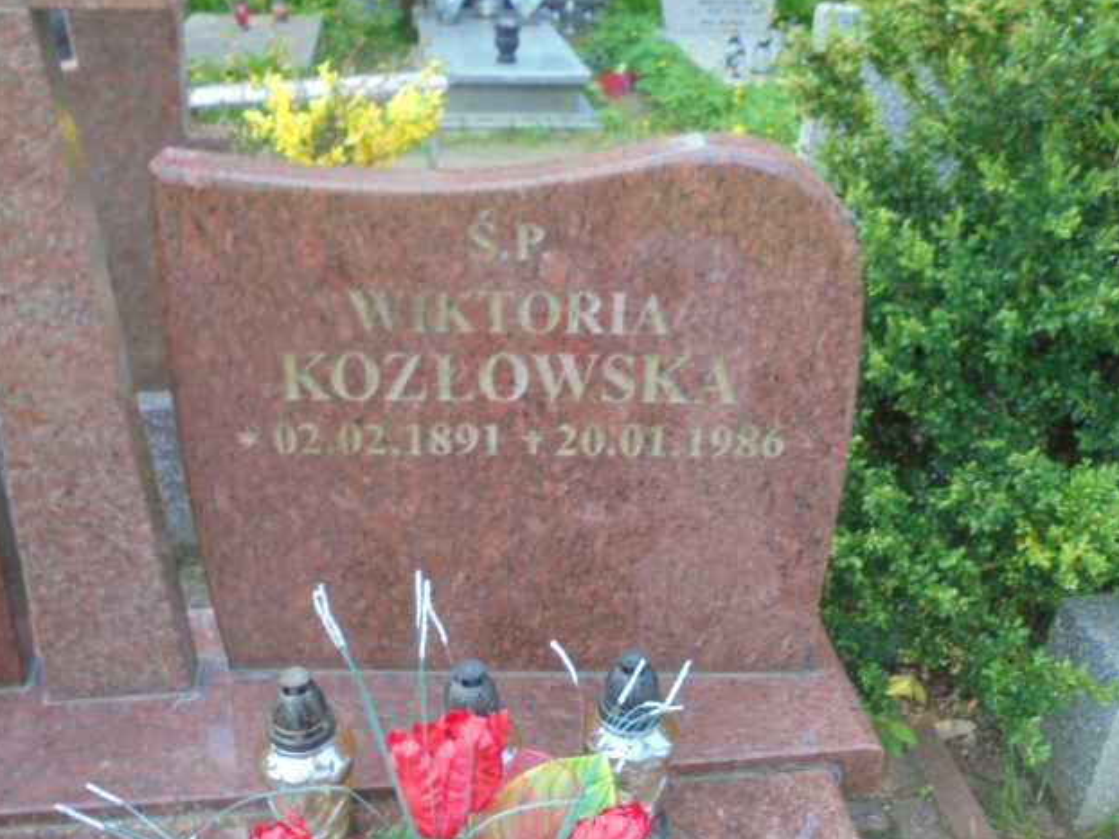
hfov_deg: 52.6
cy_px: 412
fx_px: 1131
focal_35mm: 35
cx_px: 565
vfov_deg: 40.7
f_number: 4
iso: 100
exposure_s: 1/60
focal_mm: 6.1
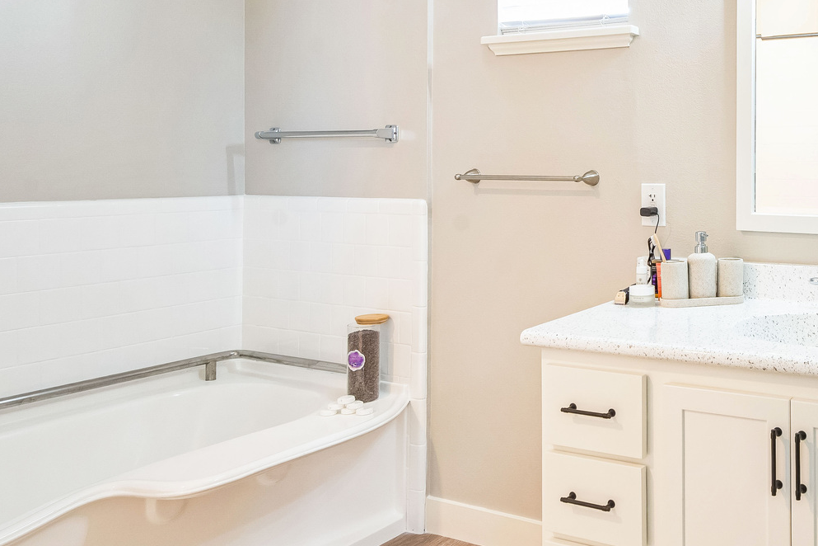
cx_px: 750
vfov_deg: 39.6
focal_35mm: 33
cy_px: 192
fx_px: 750
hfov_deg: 50.2
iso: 640
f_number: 8
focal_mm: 16
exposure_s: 1/20
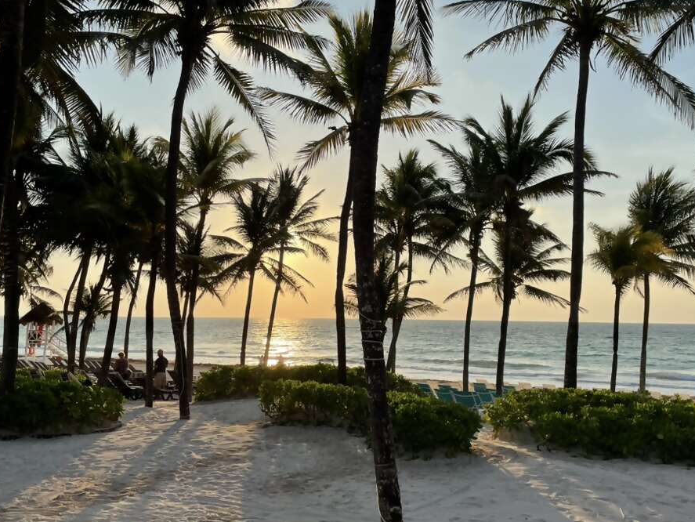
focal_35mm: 30
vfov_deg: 46.8
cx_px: 367
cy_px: 282
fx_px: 603
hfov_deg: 59.9
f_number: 1.6
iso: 32
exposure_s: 1/4132
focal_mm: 4.2
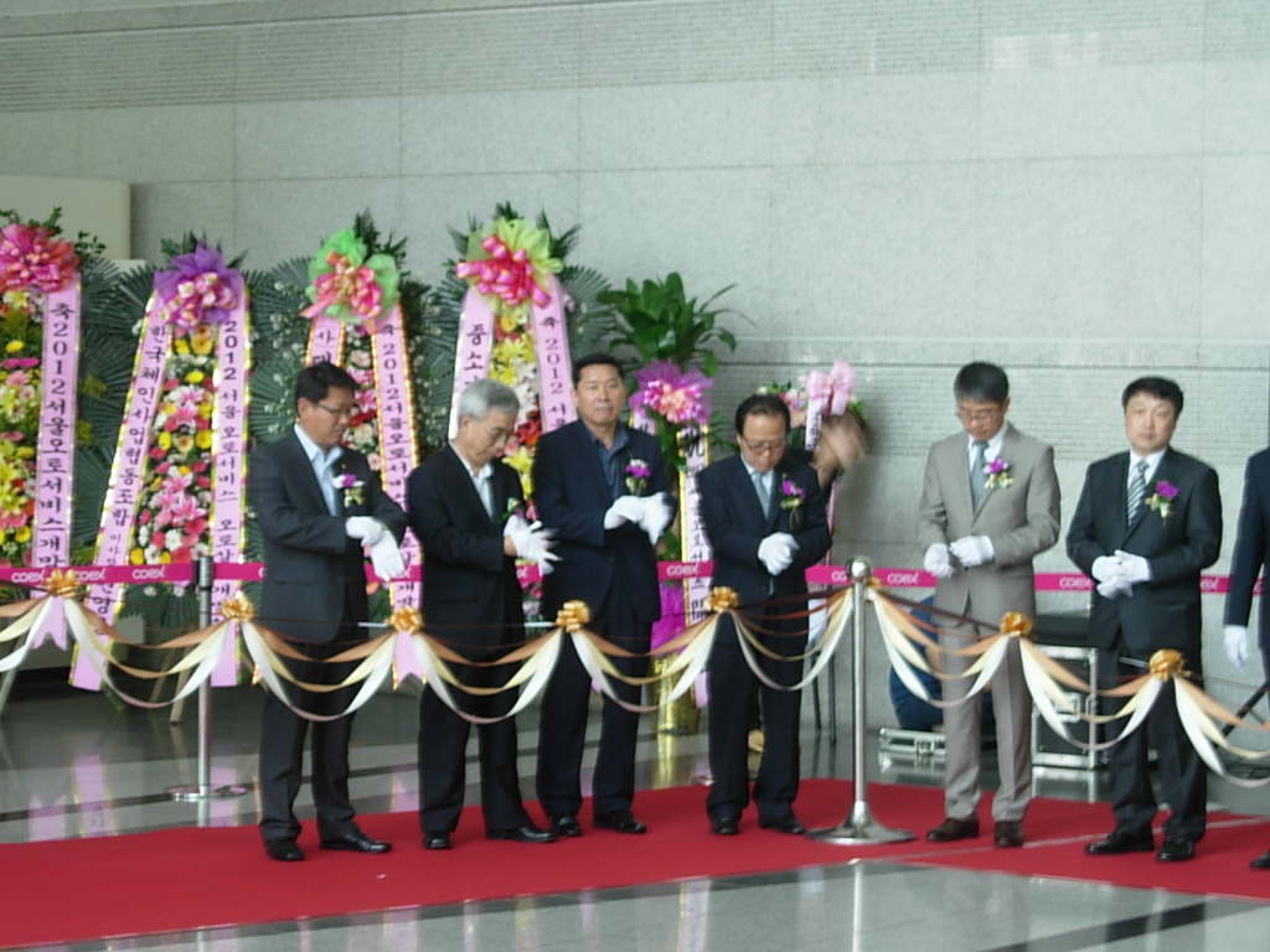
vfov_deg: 13.1
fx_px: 4146
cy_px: 476
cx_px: 635
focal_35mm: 113
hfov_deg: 17.4
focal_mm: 23.4
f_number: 4.9
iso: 64
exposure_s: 1/9.2
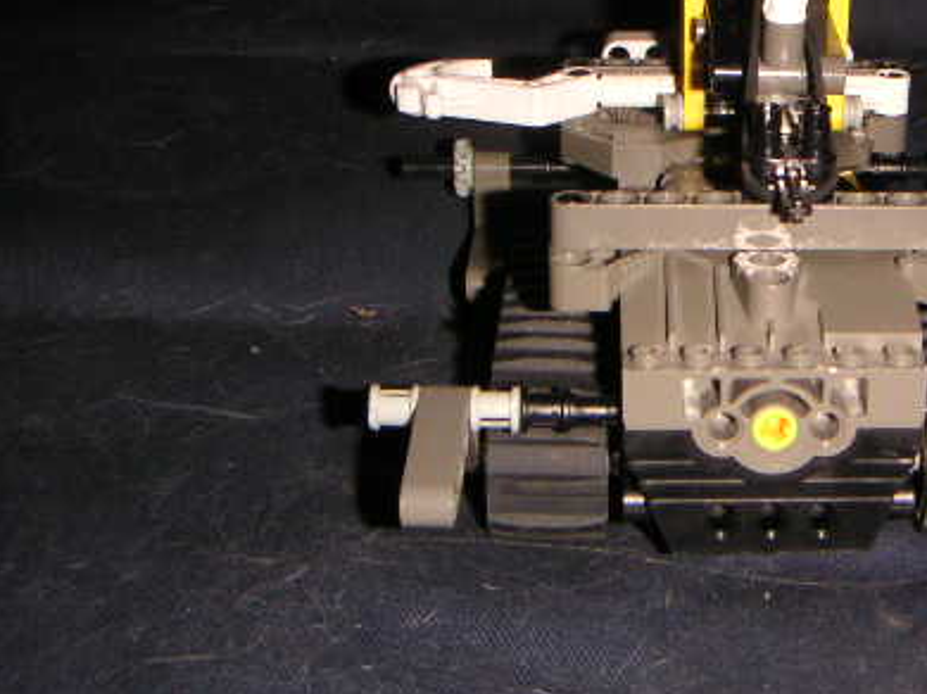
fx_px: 1847
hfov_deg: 27.6
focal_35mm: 69
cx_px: 742
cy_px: 380
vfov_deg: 21.3
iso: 200
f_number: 6.7
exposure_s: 1/45
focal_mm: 5.5
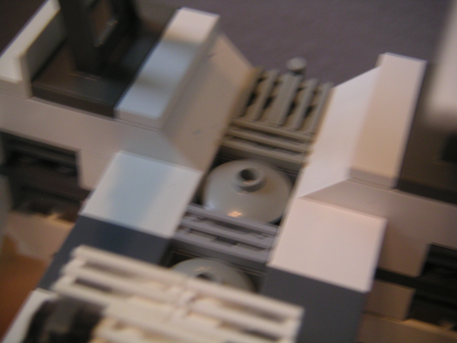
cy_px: 172
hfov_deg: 32.2
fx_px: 792
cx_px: 228
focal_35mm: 60
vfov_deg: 24.4
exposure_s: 1/4
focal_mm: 9.3
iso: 100
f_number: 3
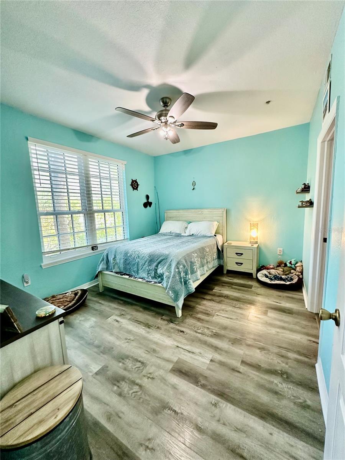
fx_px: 186
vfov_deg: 102.1
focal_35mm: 14
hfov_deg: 85.7
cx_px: 172
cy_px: 230
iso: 200
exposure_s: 1/60
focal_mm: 2.22
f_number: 2.2
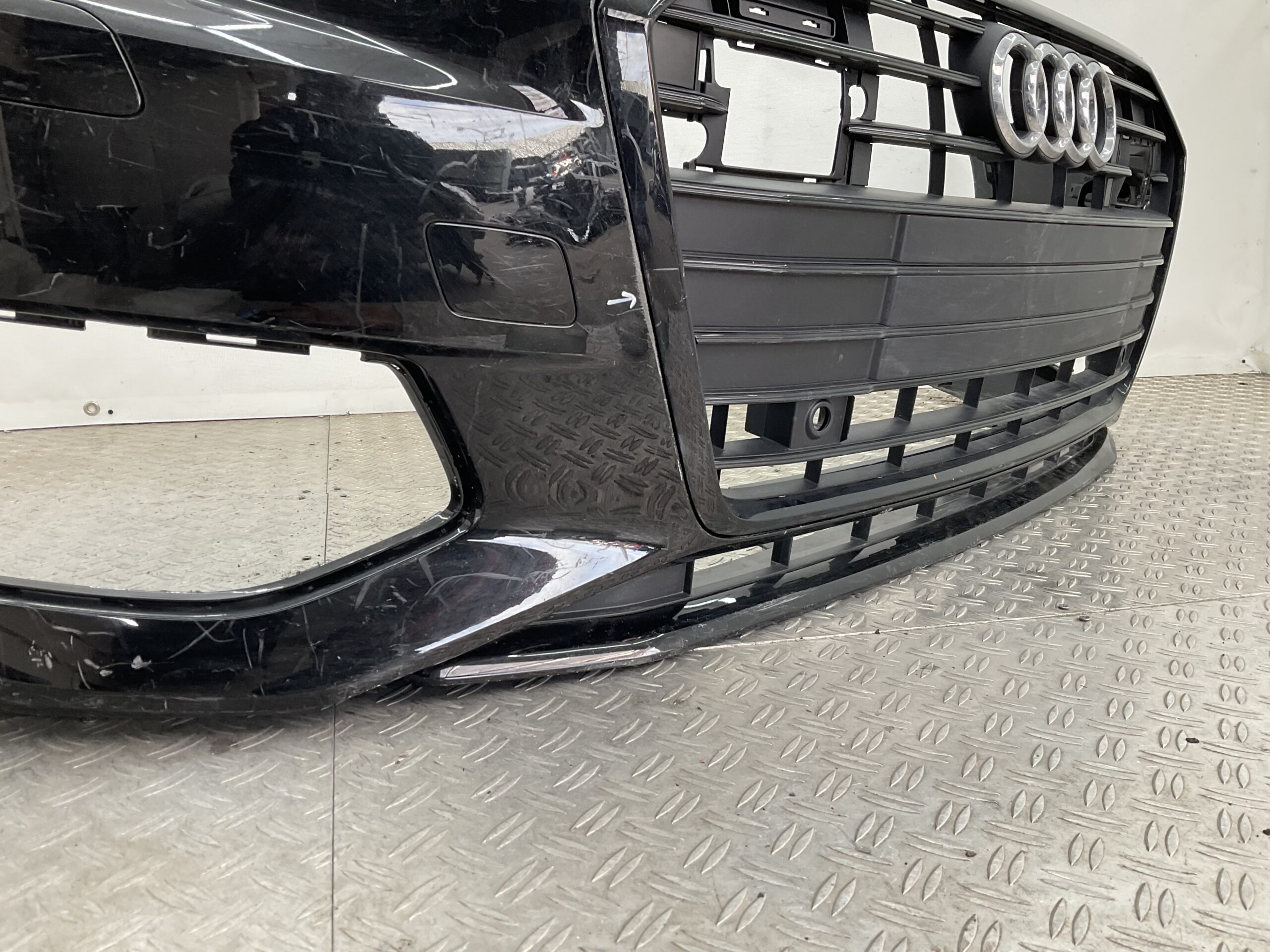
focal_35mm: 29
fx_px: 1064
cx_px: 635
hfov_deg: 61.7
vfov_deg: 48.2
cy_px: 476
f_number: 1.8
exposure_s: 1/100
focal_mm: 3
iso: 32
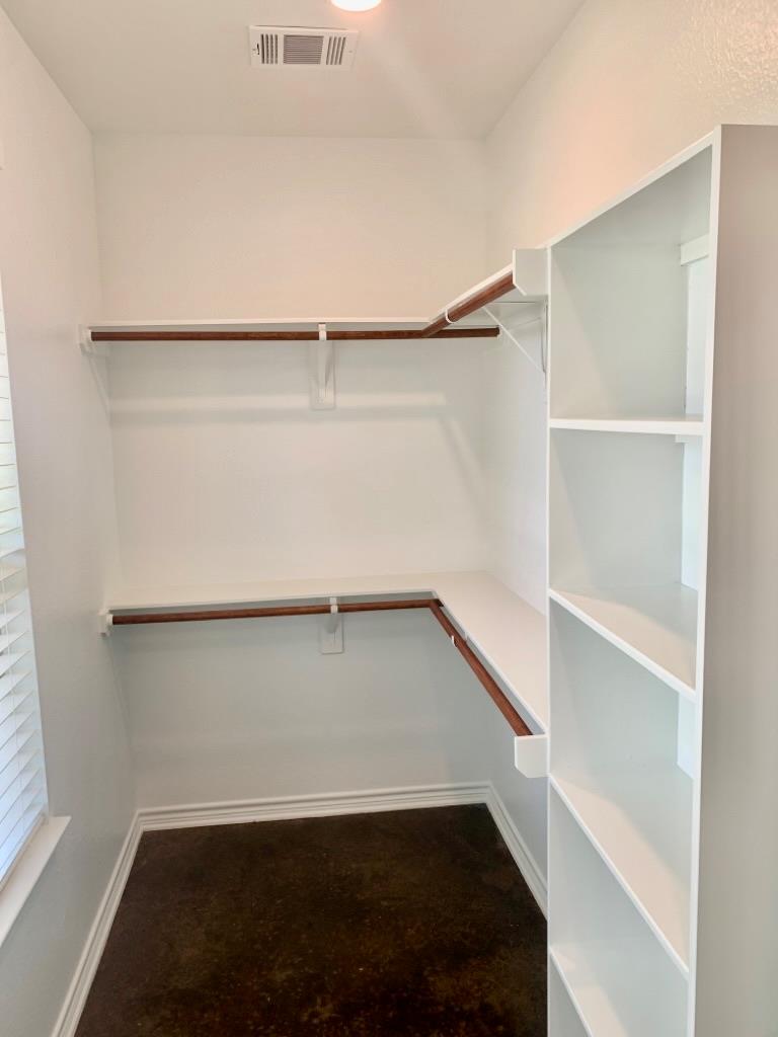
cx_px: 389
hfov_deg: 53.1
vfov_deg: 67.3
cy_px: 518
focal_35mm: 26
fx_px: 779
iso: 40
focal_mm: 4.25
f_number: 1.8
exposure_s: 1/120
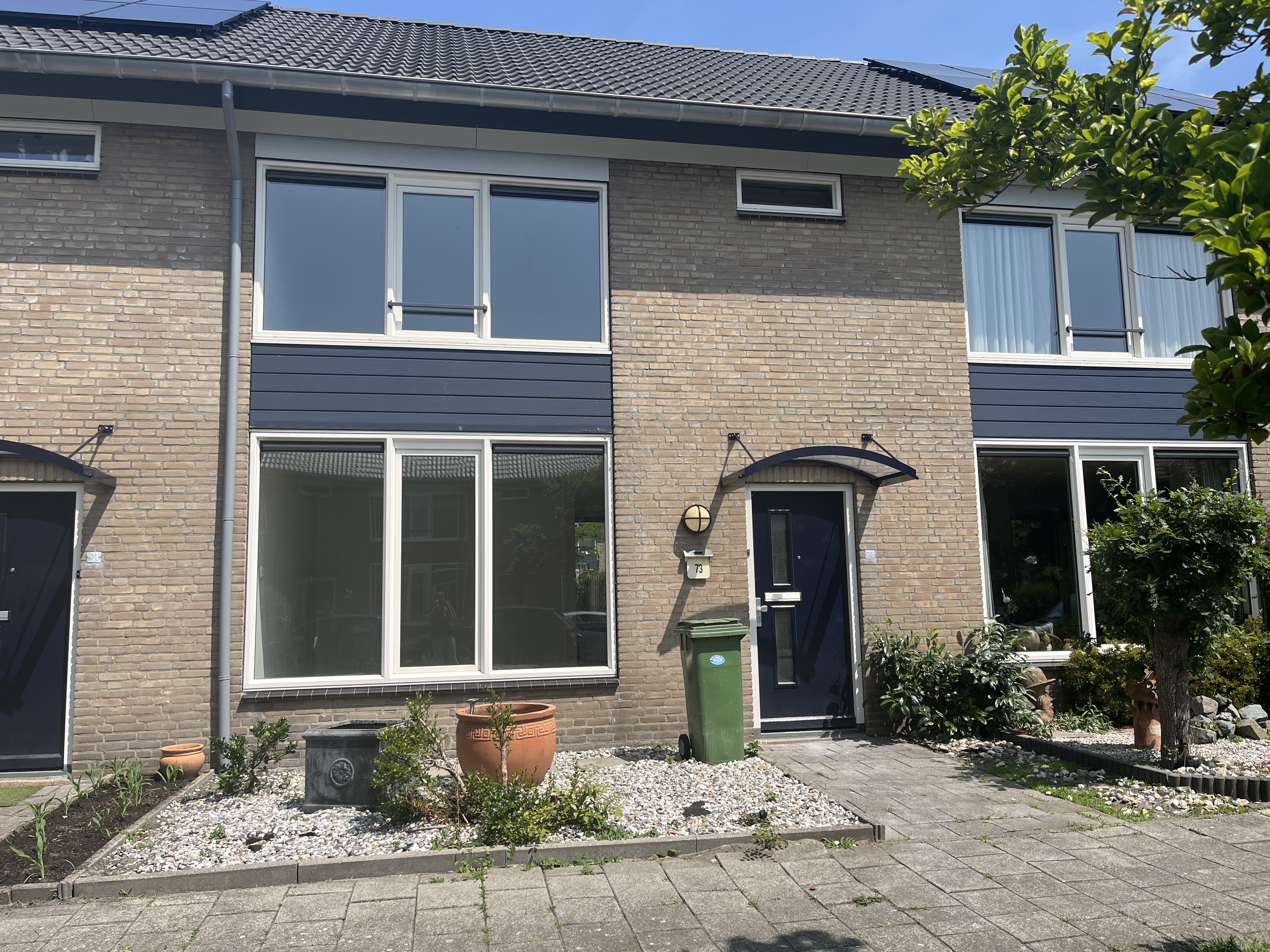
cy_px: 476
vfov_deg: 53.1
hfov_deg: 67.3
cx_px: 635
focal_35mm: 26
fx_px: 954
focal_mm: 5.1
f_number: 1.6
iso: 50
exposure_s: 1/3215
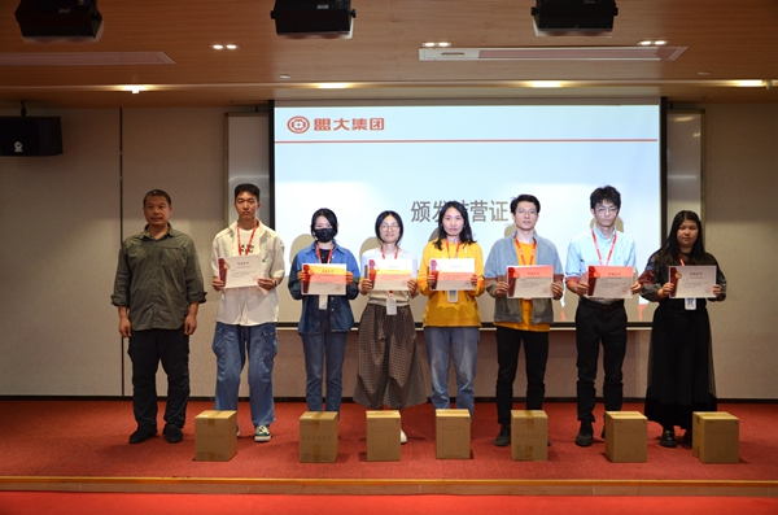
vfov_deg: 35.3
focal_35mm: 38
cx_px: 389
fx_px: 808
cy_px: 258
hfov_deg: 51.4
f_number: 4
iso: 800
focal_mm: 25
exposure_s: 1/60
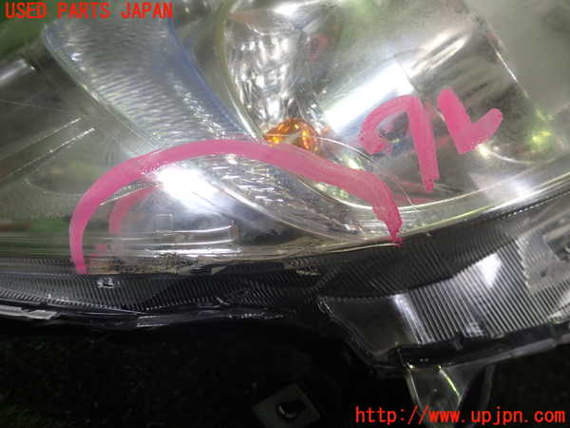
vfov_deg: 46.8
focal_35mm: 30
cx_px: 285
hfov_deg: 60.0
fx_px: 494
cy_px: 214
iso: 200
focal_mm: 5.4
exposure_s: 1/40
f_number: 2.3
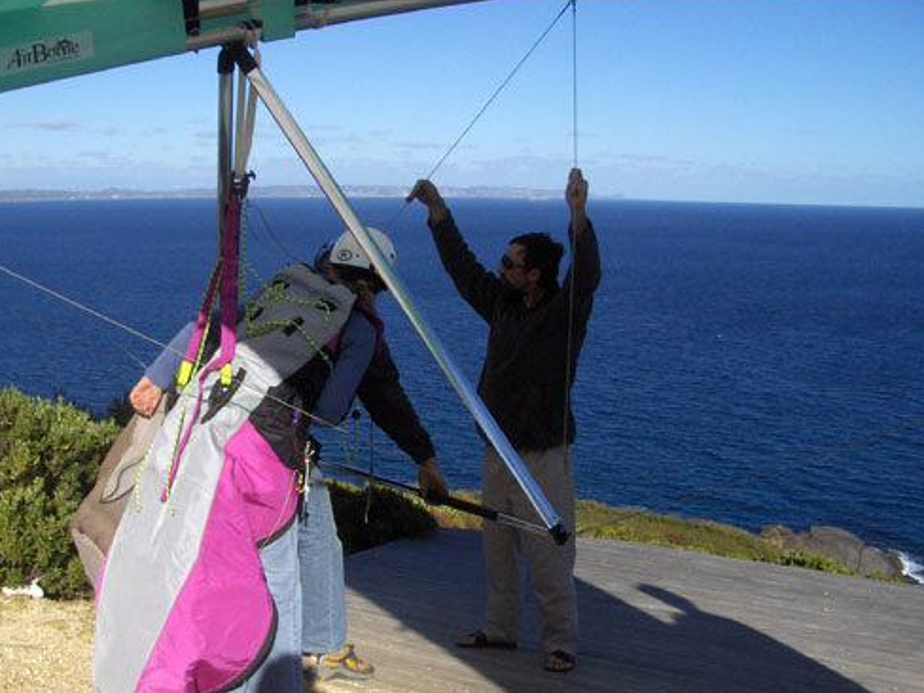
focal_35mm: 43
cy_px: 413
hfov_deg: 43.6
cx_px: 360
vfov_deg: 33.5
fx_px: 1148
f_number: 4.3
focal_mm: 5.8
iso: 100
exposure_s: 1/1316
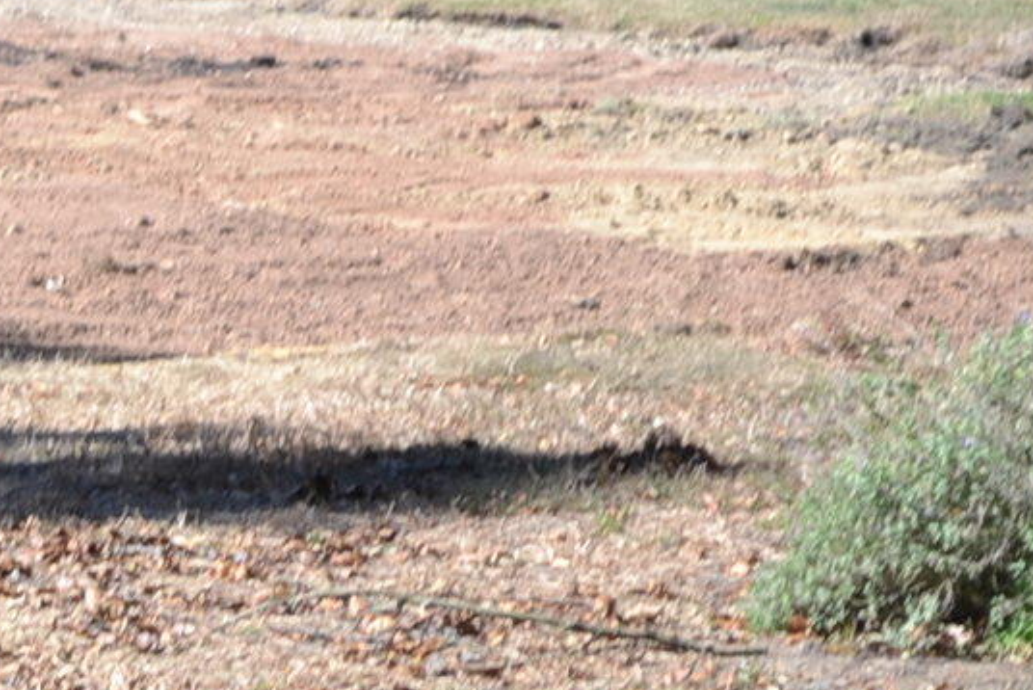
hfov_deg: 6.1
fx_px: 9617
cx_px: -457
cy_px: 380
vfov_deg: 4.1
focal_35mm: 335
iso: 100
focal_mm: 52
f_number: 5.6
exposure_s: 1/125
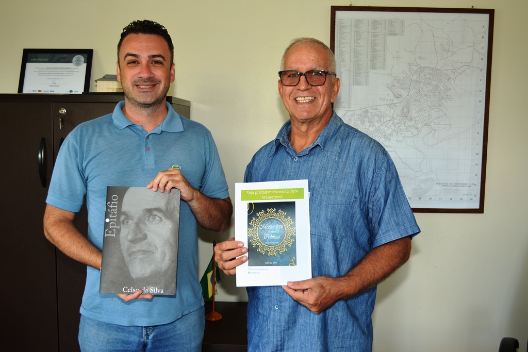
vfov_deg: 36.9
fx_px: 528
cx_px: 264
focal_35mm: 36
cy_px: 176
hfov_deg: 53.1
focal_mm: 24
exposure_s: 1/60
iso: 400
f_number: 4
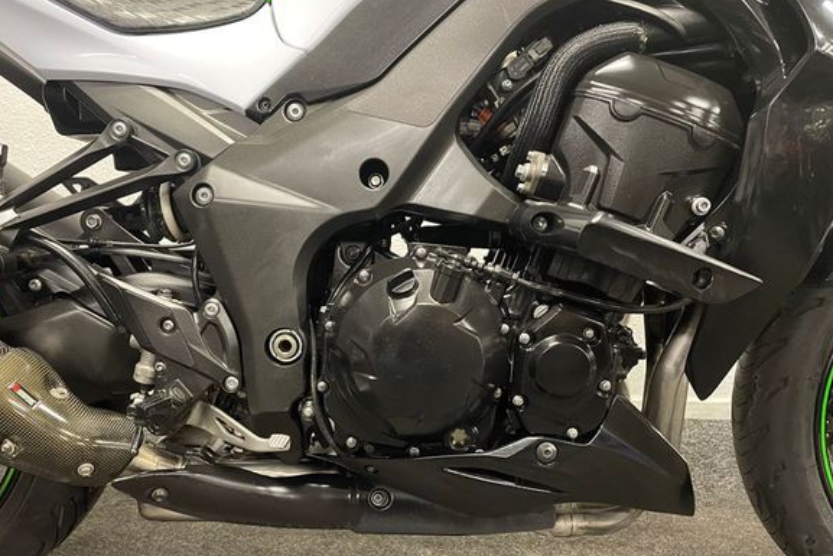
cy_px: 313
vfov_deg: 43.5
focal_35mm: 30
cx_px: 378
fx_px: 694
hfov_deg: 61.8
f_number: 1.6
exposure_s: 1/33
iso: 400
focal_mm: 4.2
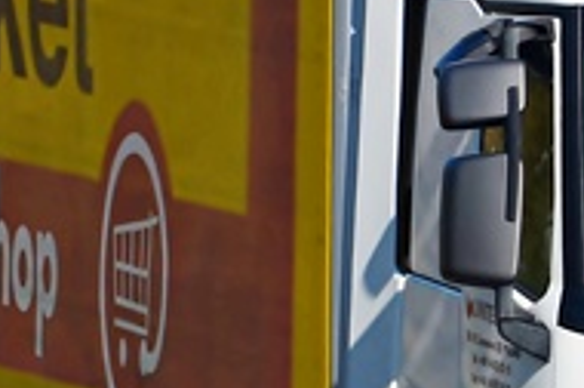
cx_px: 387
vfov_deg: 0.8
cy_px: 293
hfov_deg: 1.2
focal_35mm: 1707
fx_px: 27644
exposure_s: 1/800
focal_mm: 270
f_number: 8
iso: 100
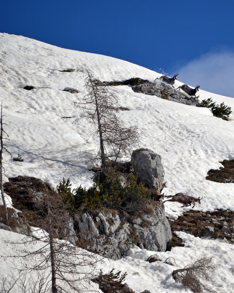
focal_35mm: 638
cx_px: 198
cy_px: 146
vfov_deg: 3.0
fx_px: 5523
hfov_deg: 2.4
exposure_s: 1/3200
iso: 400
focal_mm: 300
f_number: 7.1
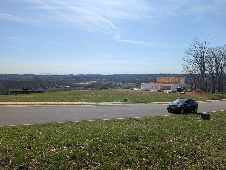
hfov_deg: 71.5
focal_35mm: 24
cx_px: 113
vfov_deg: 56.9
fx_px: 157
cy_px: 85
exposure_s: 1/2008
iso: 21
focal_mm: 6.9
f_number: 1.68
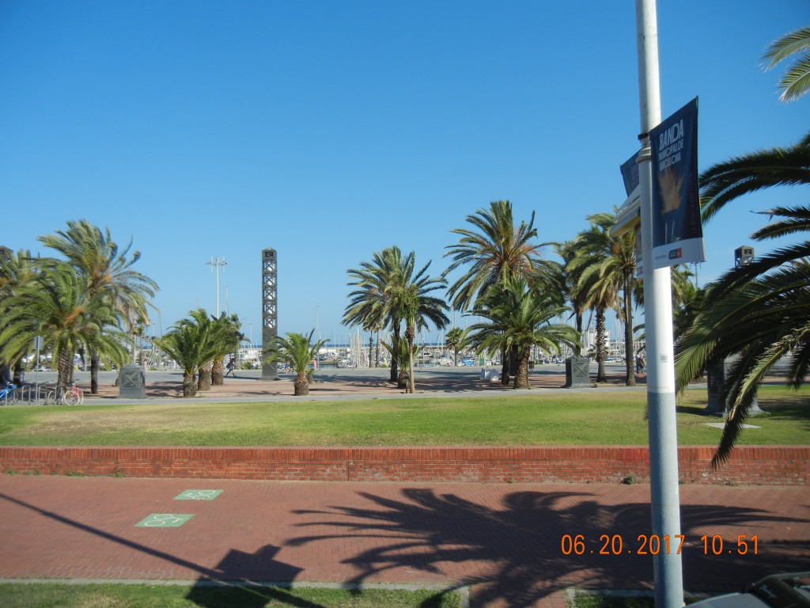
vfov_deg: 46.8
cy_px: 304
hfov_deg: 60.0
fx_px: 702
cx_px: 405
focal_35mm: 30
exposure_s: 1/453
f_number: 7
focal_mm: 5.4
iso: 160
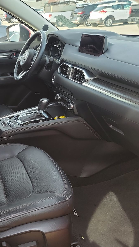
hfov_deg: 30.1
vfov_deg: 56.6
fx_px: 229
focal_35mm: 35
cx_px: -15
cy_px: 123
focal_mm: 6.7
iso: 56
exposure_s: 1/59
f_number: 1.8
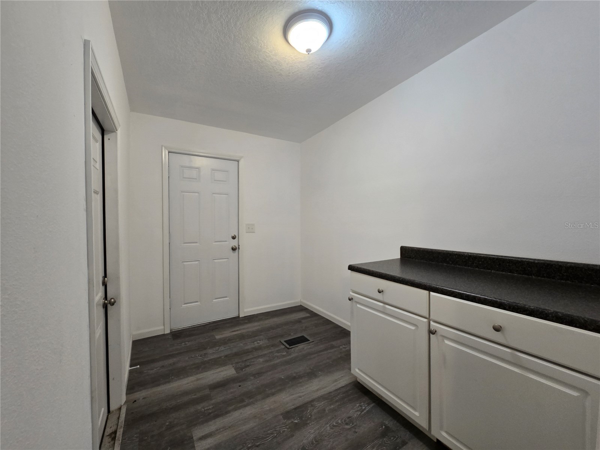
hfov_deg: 106.2
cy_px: 225
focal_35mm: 13
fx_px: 225
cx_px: 300
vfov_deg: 89.9
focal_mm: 2.2
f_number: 2.2
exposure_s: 1/60
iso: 160
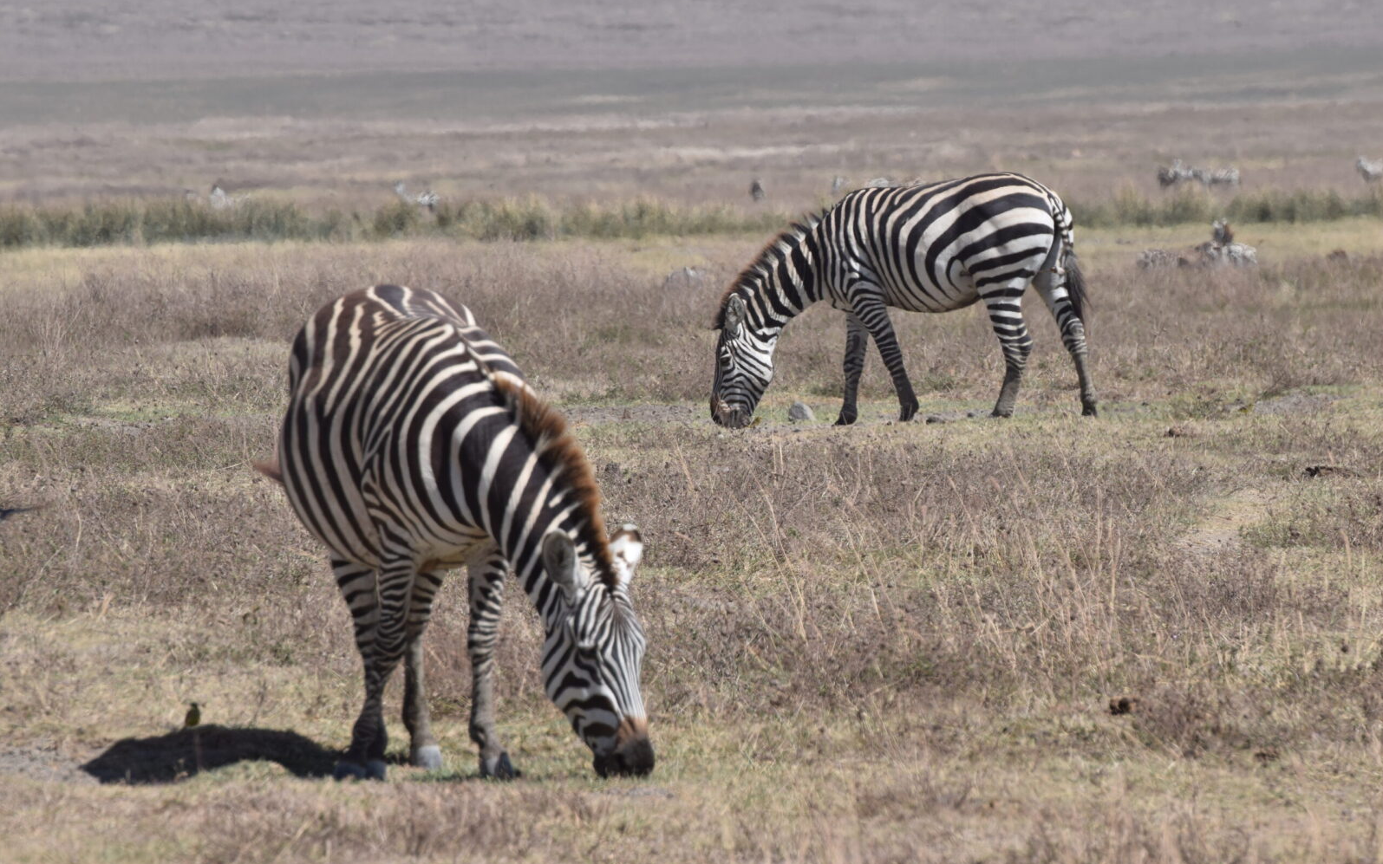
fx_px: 17339
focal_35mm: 460
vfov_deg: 2.9
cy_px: 451
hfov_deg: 4.6
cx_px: 693
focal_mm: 300
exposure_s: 1/200
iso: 100
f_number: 11
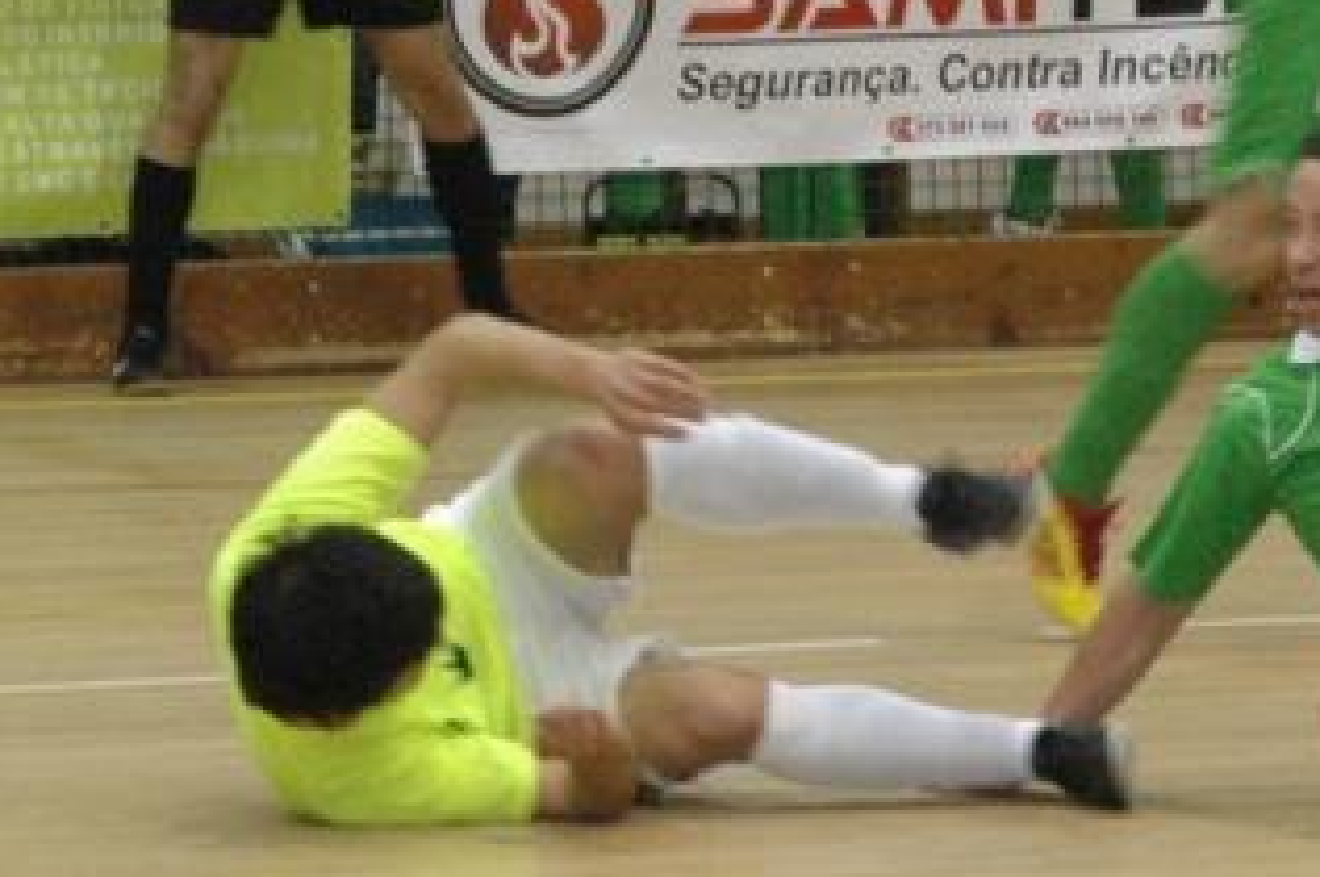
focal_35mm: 340
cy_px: -6
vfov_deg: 4.0
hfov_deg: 6.1
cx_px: 698
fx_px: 12454
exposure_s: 1/60
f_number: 4.5
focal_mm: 70
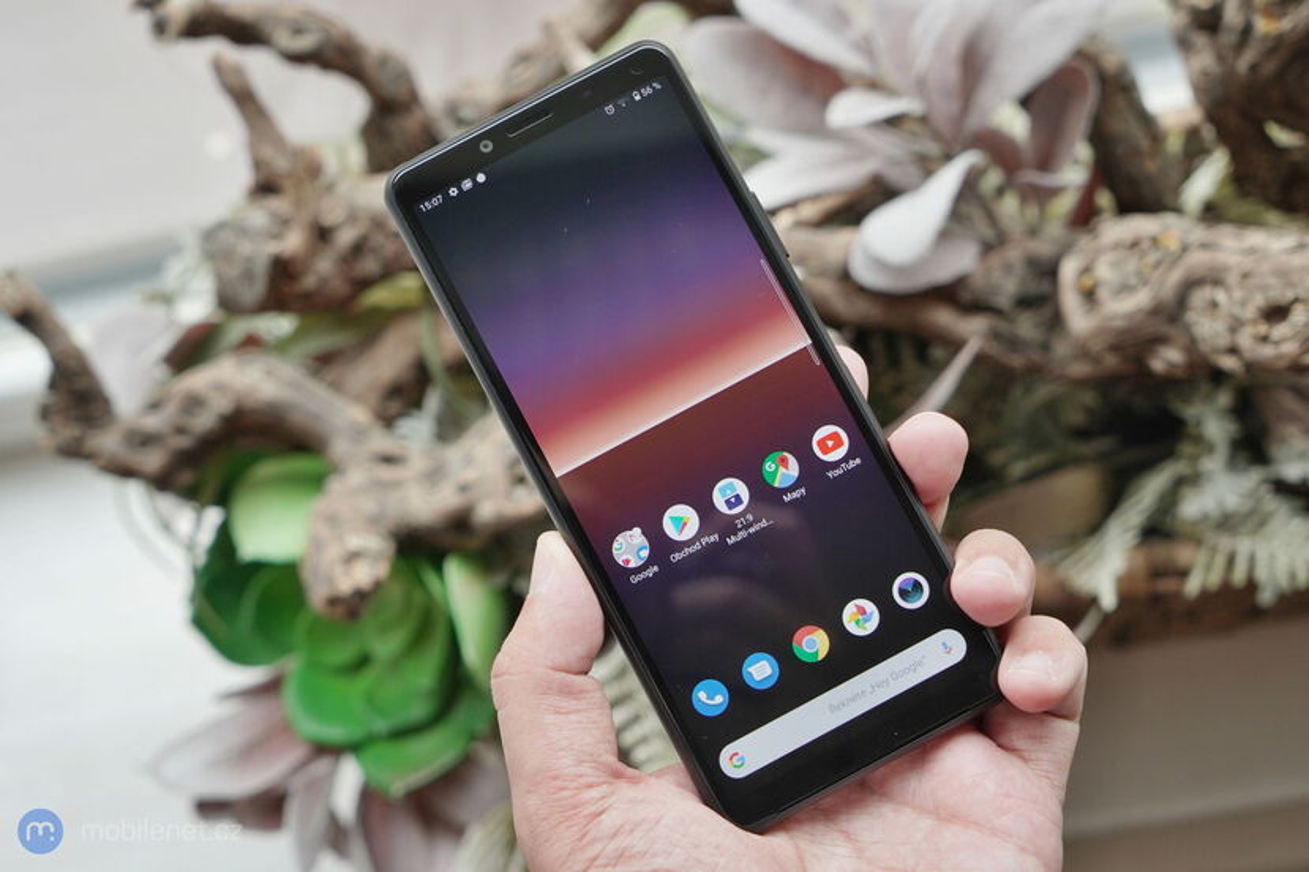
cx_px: 654
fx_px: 1817
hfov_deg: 39.6
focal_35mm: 50
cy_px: 436
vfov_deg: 27.0
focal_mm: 50
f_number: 6.3
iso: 800
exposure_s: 1/200
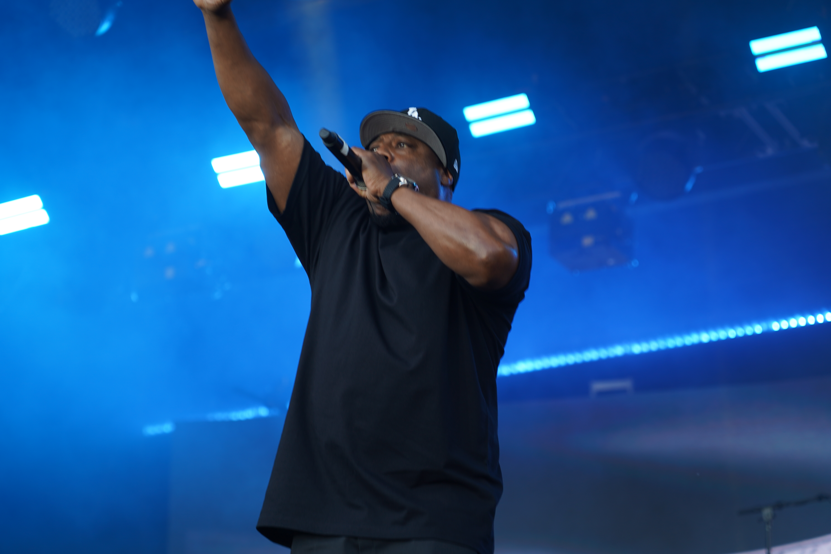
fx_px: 2424
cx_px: 416
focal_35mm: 105
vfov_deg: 13.0
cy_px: 277
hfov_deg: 19.5
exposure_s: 1/160
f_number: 4
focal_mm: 105
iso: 160
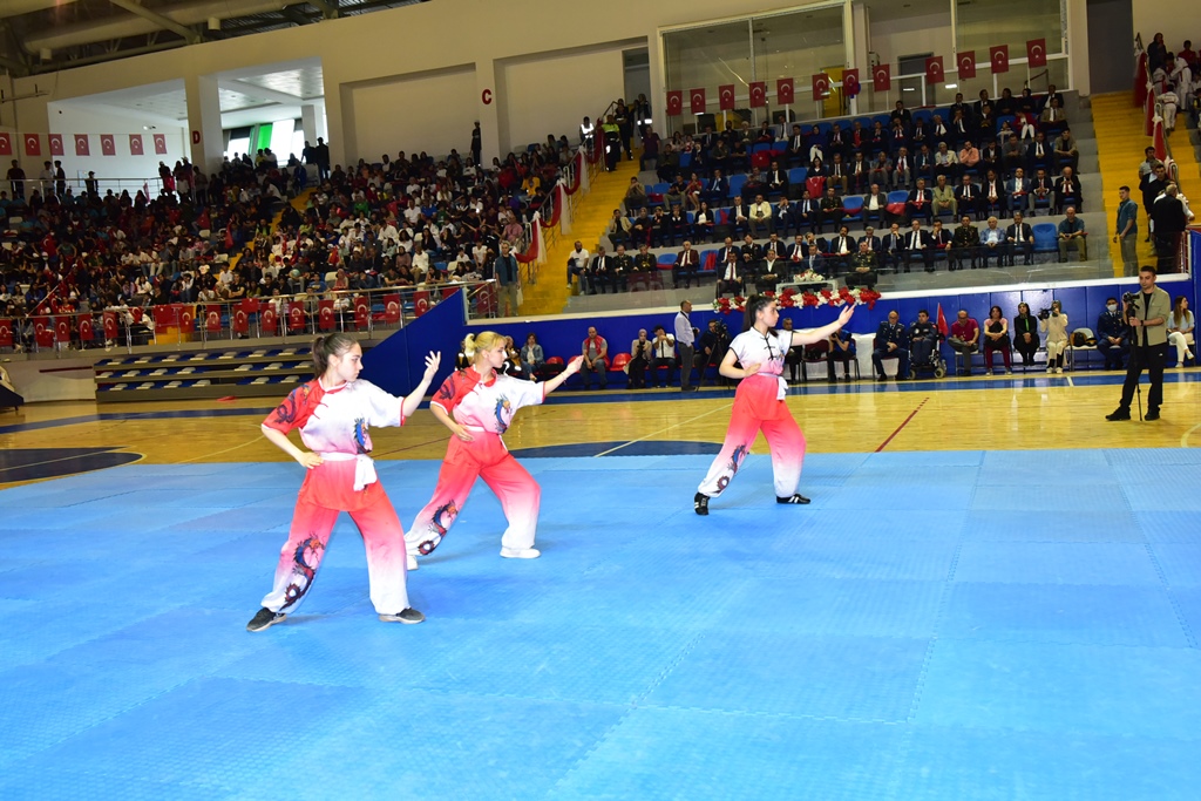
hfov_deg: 55.8
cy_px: 400
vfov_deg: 38.9
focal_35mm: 34
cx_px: 600
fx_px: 1134
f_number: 8
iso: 1800
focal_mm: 34
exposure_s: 1/60
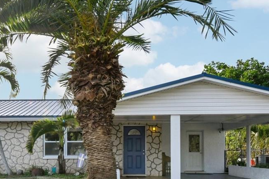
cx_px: 98
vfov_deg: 31.2
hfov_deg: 46.0
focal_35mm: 42
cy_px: 138
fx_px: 314
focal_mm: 17
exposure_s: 1/500
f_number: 8
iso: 400
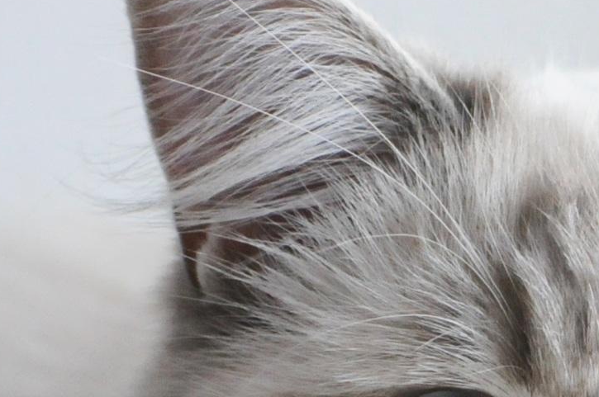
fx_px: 10317
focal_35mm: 621
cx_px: 633
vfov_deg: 2.2
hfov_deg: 3.3
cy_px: 638
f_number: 7.1
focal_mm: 100
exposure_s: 1/200
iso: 1600
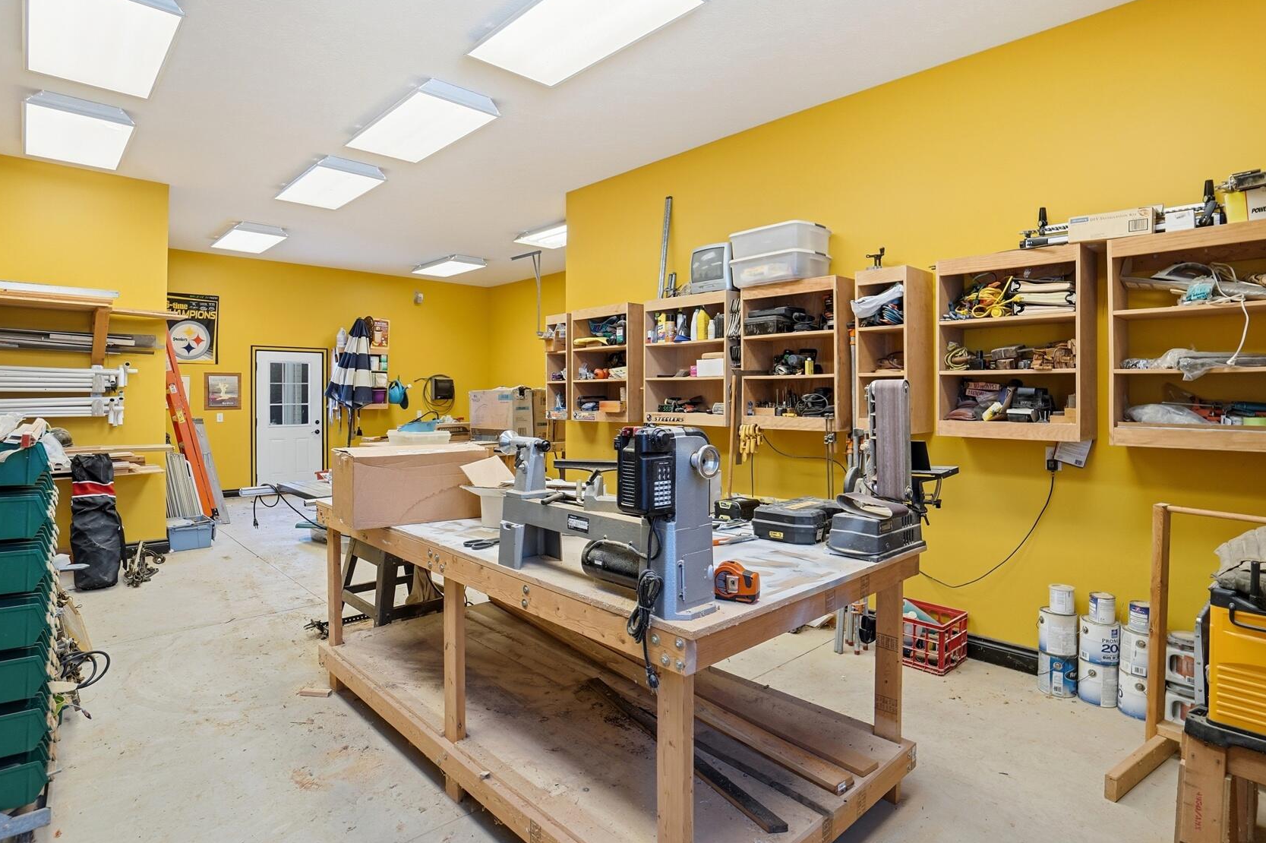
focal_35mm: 18
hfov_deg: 90.0
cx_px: 633
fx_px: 633
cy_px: 403
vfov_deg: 67.3
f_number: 4
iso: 100
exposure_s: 1/800
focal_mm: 10
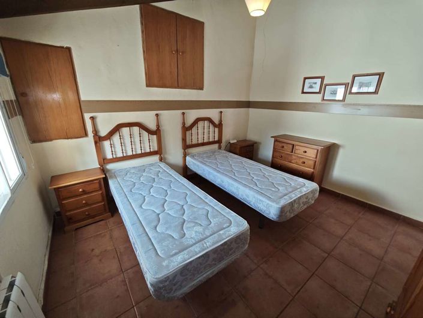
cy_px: 159
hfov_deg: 102.0
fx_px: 171
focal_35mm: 14
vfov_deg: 85.8
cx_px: 212
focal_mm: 2.16
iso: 320
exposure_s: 1/50
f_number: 2.2
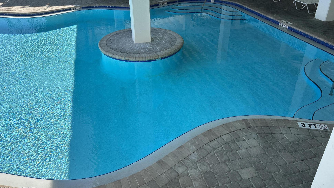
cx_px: 164
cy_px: 74
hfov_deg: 66.1
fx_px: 257
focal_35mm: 29
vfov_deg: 40.0
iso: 50
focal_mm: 5.7
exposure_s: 1/2915
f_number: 1.5
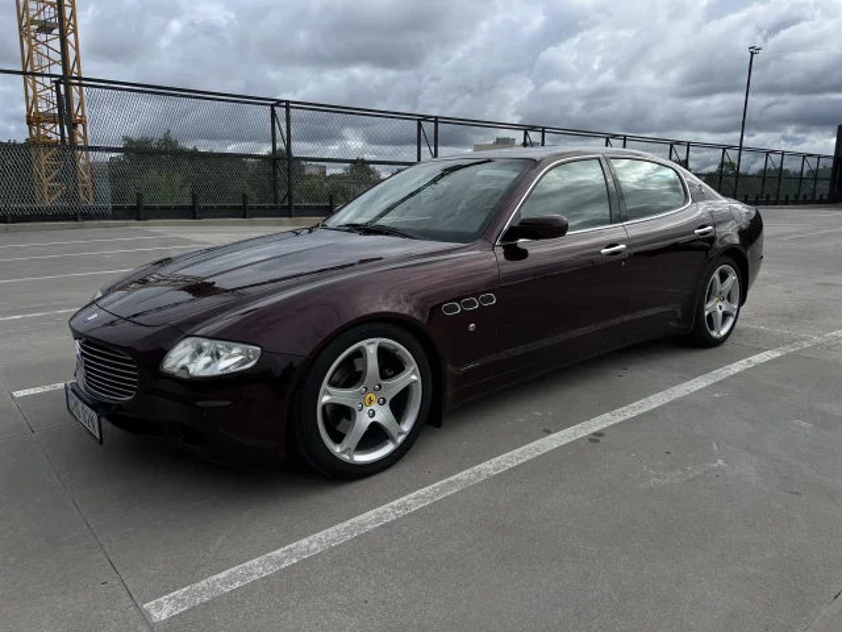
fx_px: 632
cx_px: 421
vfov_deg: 53.1
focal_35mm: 26
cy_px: 316
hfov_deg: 67.3
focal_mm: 5.7
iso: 50
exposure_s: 1/4274
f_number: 1.5
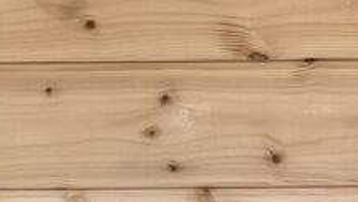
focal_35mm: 134
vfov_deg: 8.4
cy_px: -265
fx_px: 1273
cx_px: 726
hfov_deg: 13.6
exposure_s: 1/121
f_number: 1.6
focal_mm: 4.2
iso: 50
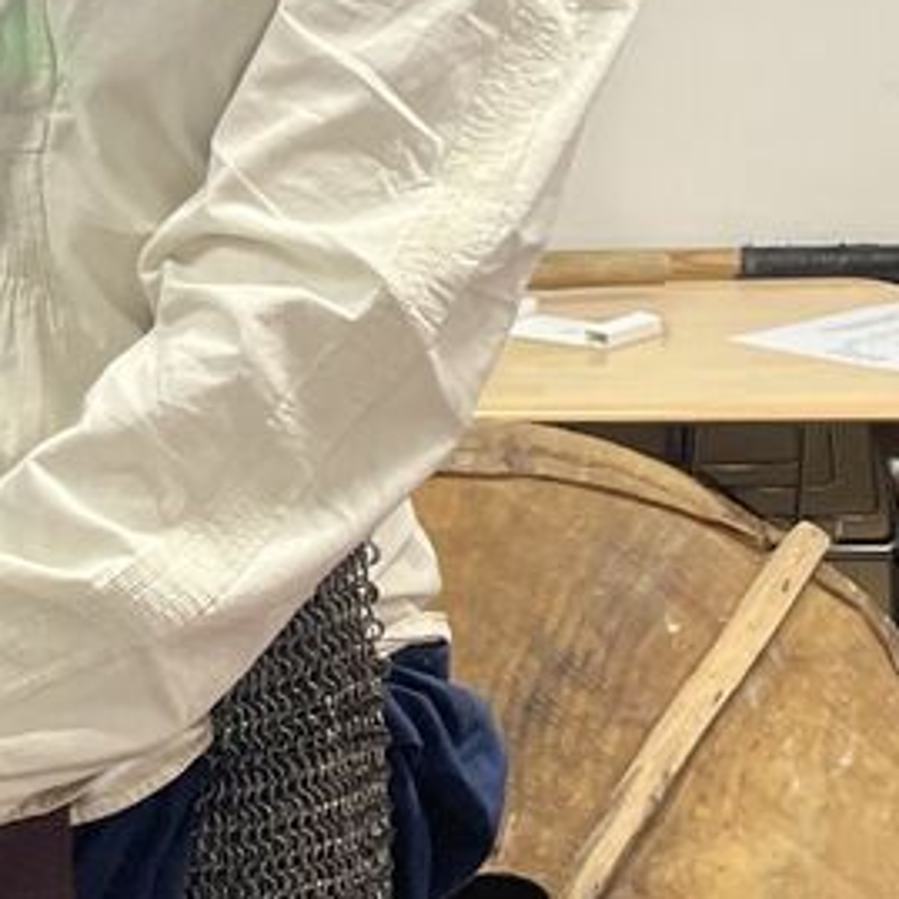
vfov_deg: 13.4
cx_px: -618
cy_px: 201
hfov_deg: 12.5
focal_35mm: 130
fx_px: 3820
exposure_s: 1/60
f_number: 1.6
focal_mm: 4.2
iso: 80
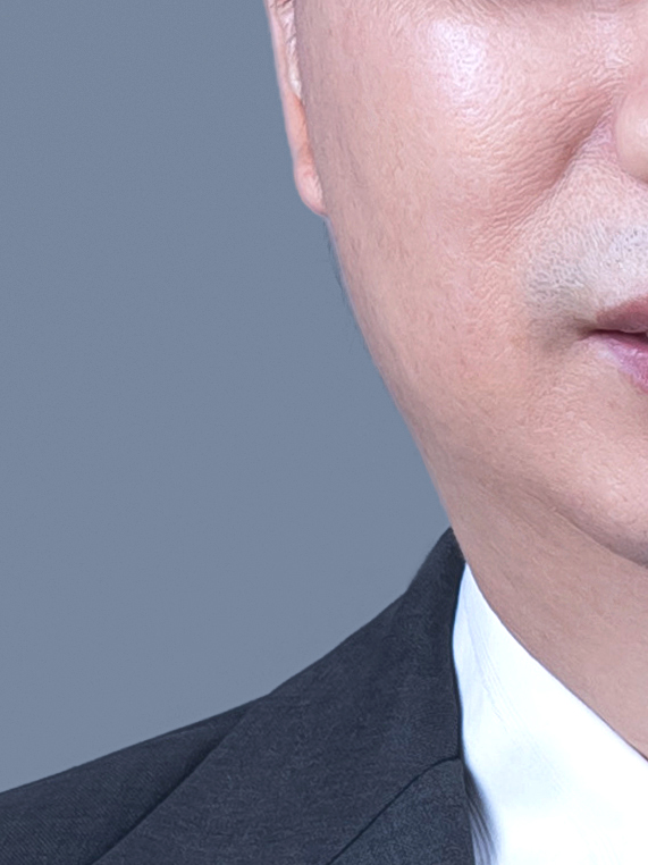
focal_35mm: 795
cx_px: 646
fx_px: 19854
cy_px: 1833
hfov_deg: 1.9
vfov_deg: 2.5
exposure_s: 1/125
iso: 100
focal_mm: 105
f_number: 9
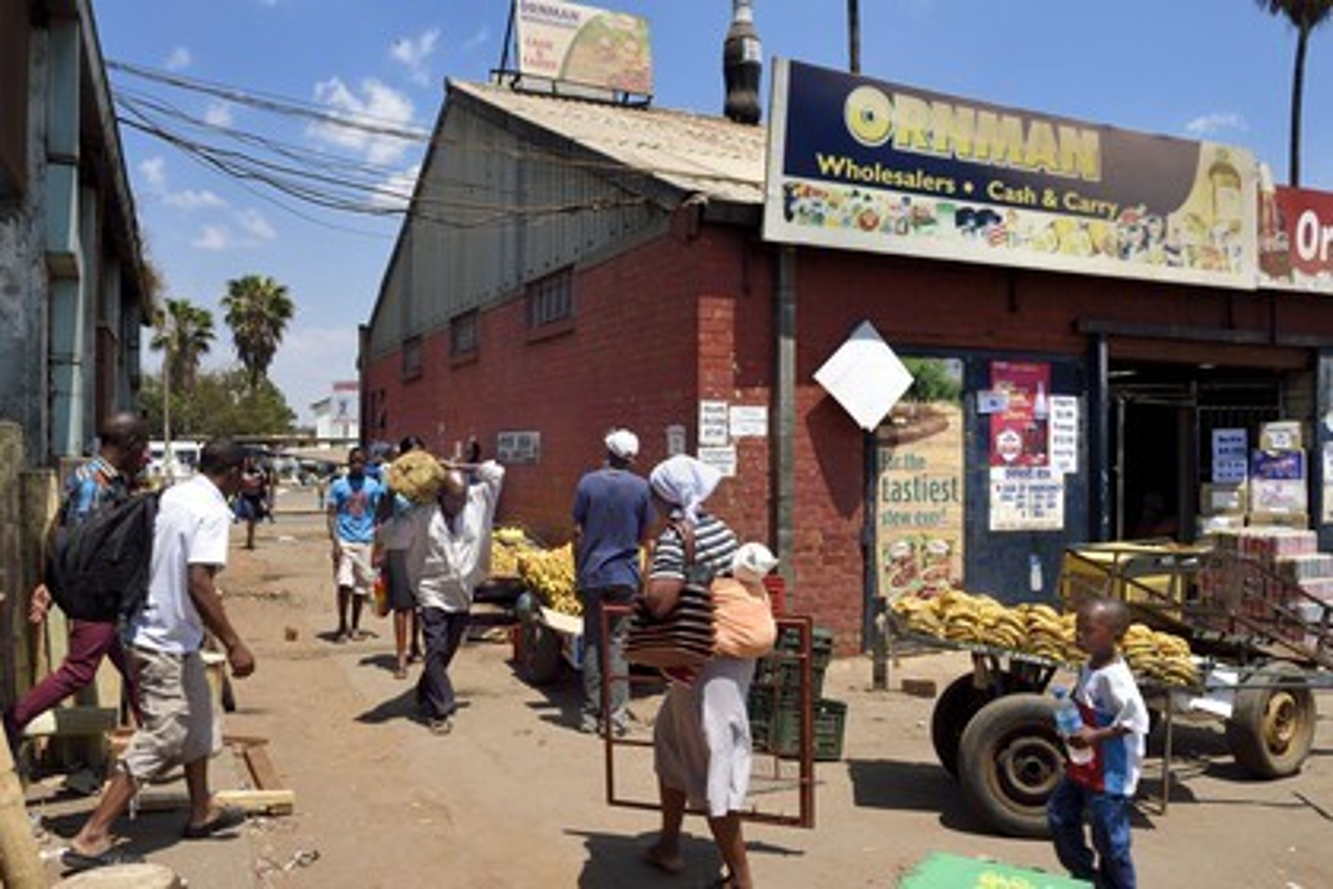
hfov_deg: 63.7
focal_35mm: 29
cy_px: 444
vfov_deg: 45.0
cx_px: 666
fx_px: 1074
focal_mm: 29
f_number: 18
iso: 400
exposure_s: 1/200
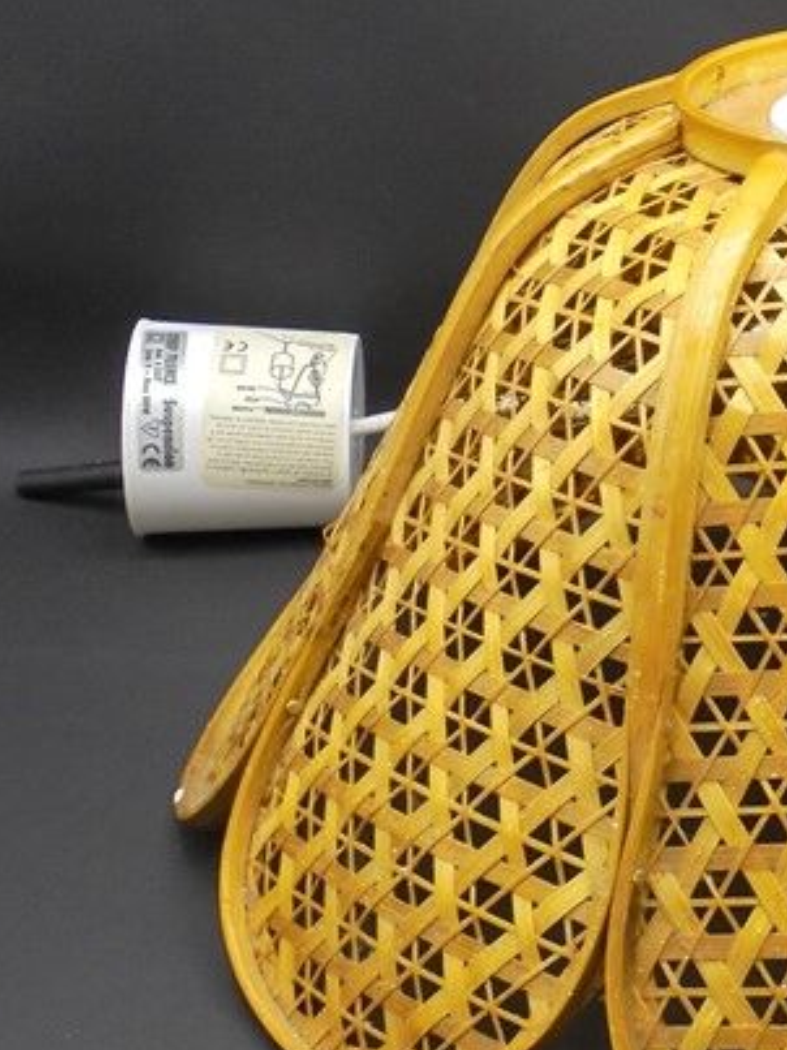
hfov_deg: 18.8
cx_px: 796
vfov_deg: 25.5
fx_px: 2305
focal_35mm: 76
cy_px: 357
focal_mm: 6.1
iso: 160
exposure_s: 1/30
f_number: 4
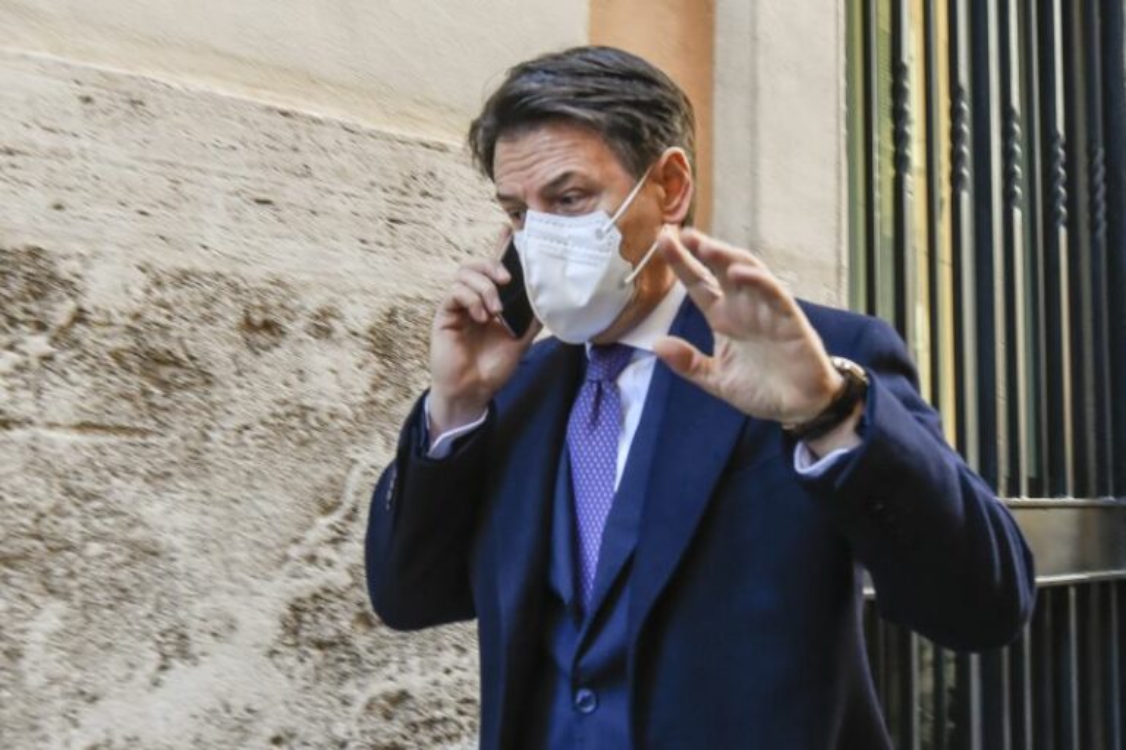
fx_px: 1251
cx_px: 563
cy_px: 375
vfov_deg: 33.4
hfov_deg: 48.5
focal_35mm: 40
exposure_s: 1/200
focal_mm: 40
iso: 2500
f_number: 5.6
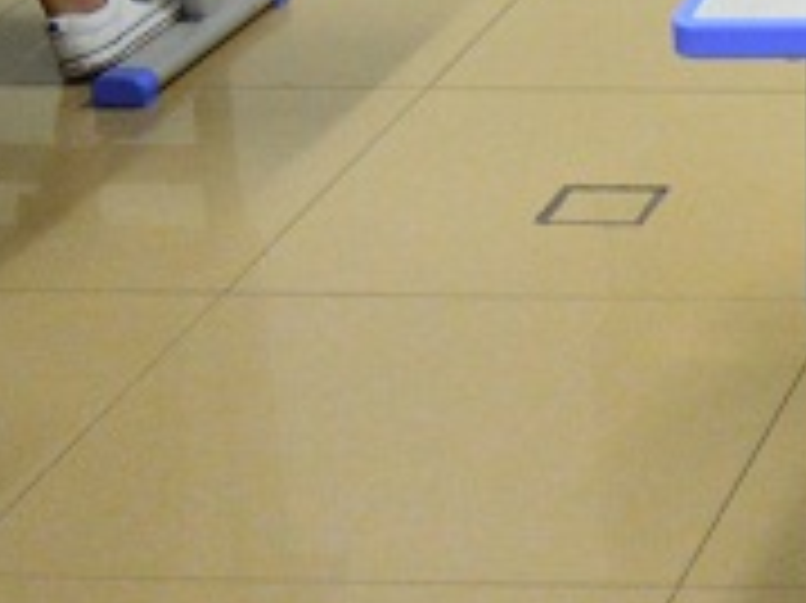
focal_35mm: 161
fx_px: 3746
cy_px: -441
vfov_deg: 8.9
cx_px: 1725
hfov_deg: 10.9
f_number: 3.5
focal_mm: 20
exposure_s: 1/20
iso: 800
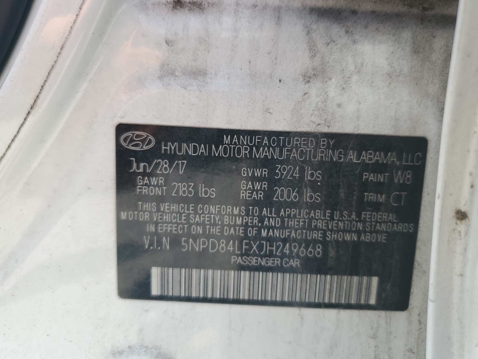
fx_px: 359
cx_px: 239
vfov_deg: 53.1
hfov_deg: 67.3
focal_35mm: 26
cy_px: 180
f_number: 1.5
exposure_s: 1/455
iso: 50
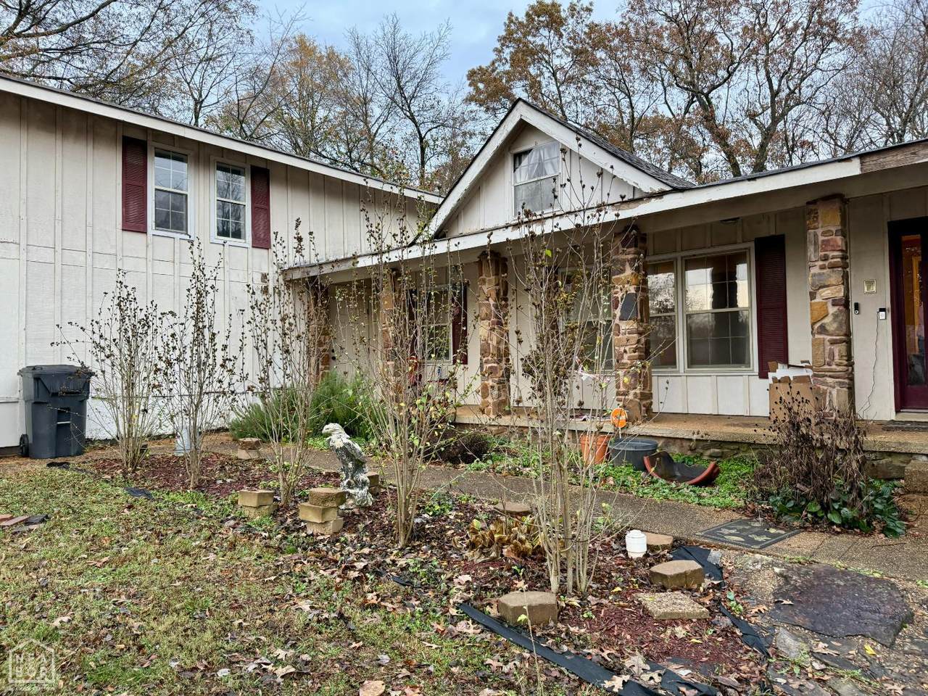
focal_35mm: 24
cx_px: 464
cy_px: 348
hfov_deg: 71.6
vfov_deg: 56.8
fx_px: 643
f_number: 1.78
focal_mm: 6.76
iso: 160
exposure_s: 1/121
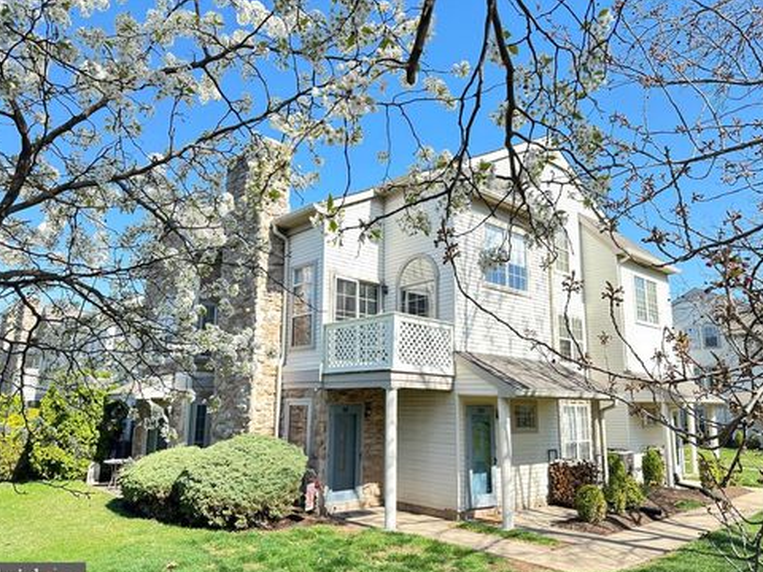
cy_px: 296
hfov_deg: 69.4
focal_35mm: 25
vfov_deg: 54.9
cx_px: 386
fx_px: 551
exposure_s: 1/630
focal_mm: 6.86
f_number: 1.78
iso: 80
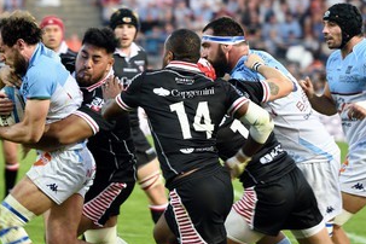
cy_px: 99
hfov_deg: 7.4
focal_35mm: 277
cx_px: 167
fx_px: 2816
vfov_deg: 5.0
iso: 800
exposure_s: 1/250
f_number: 5
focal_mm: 200
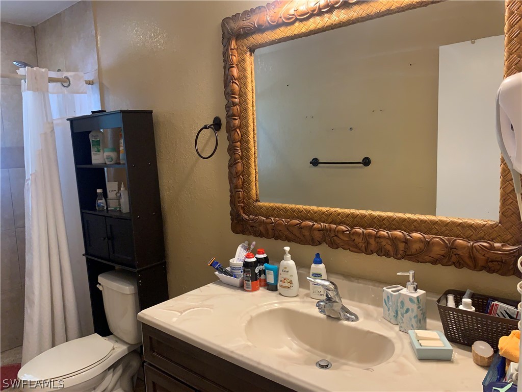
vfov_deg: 53.1
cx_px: 261
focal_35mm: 26
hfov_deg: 67.3
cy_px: 196
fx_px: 392
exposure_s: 1/60
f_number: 1.8
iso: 160
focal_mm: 4.25
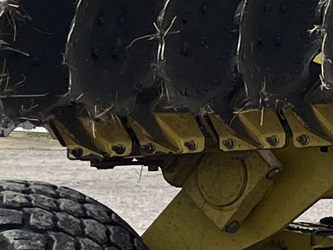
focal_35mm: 207
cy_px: 102
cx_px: 1017
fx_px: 1992
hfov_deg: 8.1
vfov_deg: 7.2
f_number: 1.6
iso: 50
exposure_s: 1/493
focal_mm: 5.1
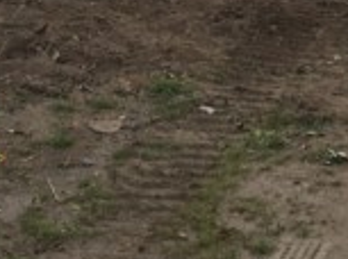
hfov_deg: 12.9
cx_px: 298
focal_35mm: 152
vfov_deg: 9.4
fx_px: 1524
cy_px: -170
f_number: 2.2
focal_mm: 4.15
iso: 25
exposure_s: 1/311
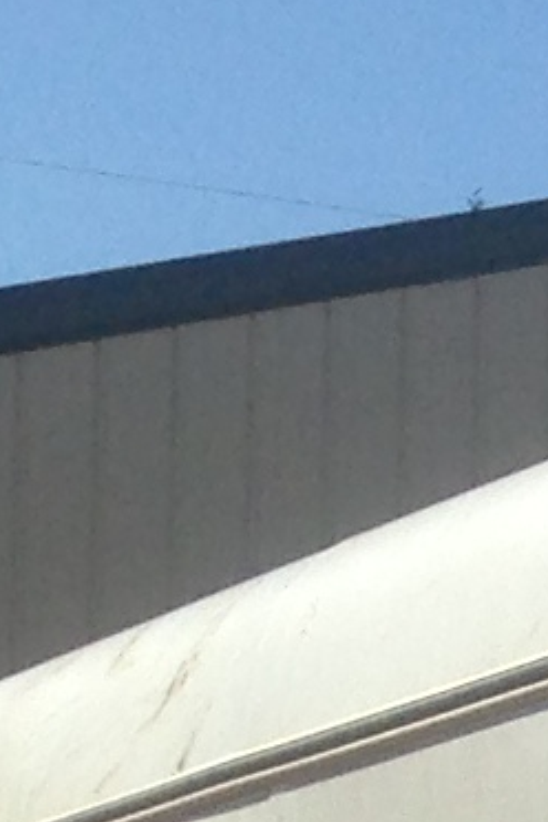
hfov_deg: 3.8
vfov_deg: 6.6
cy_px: 1774
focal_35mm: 301
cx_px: 3301
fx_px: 6872
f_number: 2.4
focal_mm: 4.13
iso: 50
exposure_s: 1/1808
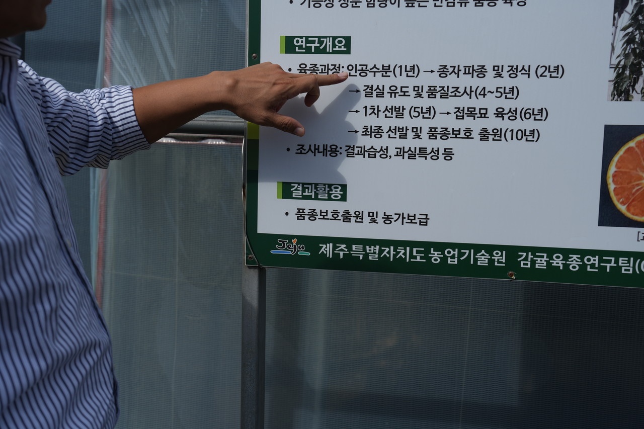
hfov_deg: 39.6
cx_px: 322
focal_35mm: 50
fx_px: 894
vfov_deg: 27.0
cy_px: 214
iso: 100
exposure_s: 1/1000
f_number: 5.6
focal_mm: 50
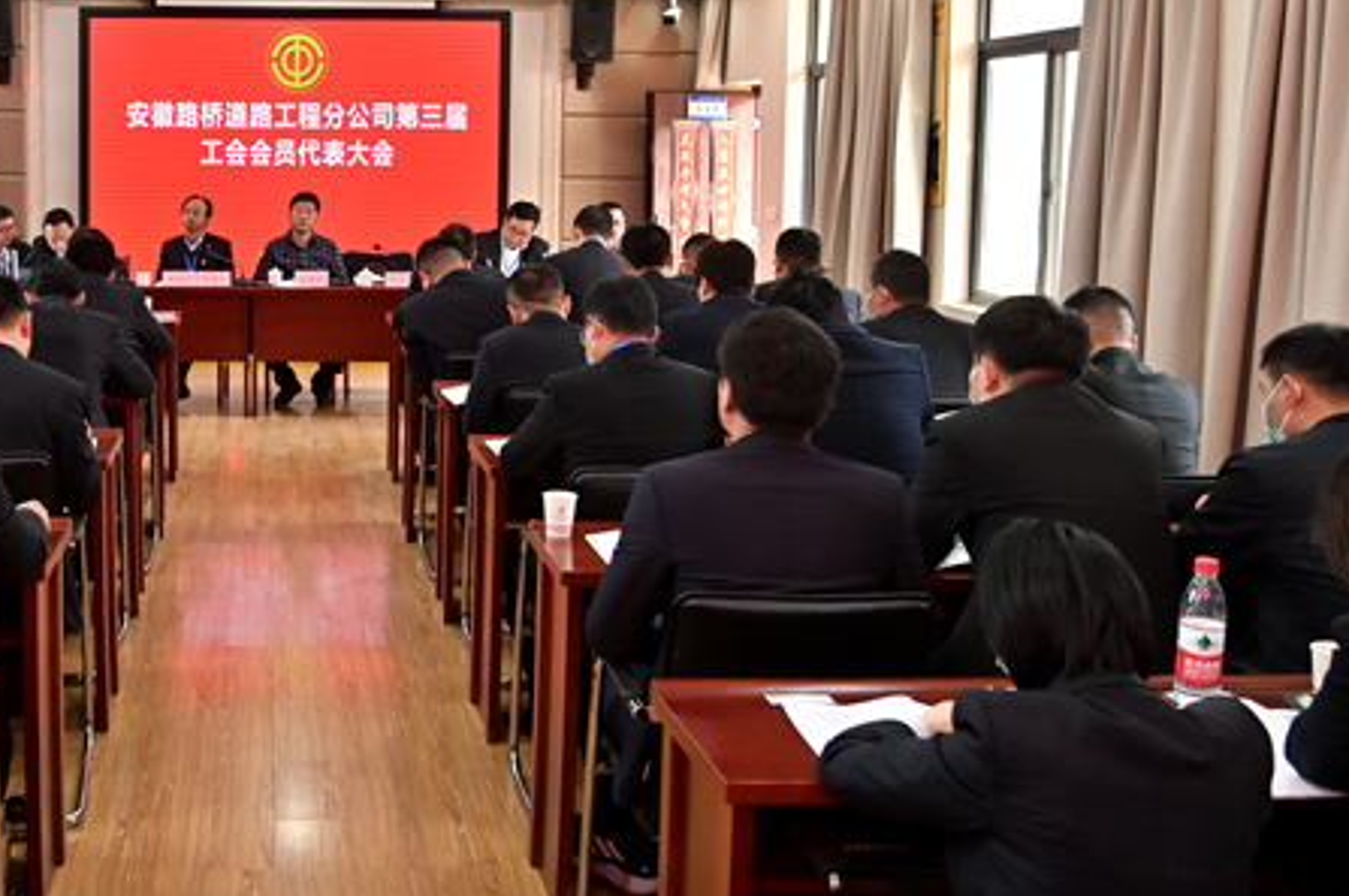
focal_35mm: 43
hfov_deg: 43.6
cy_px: 259
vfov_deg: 30.7
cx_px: 293
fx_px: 1610
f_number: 4
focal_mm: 24
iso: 1800
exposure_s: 1/250
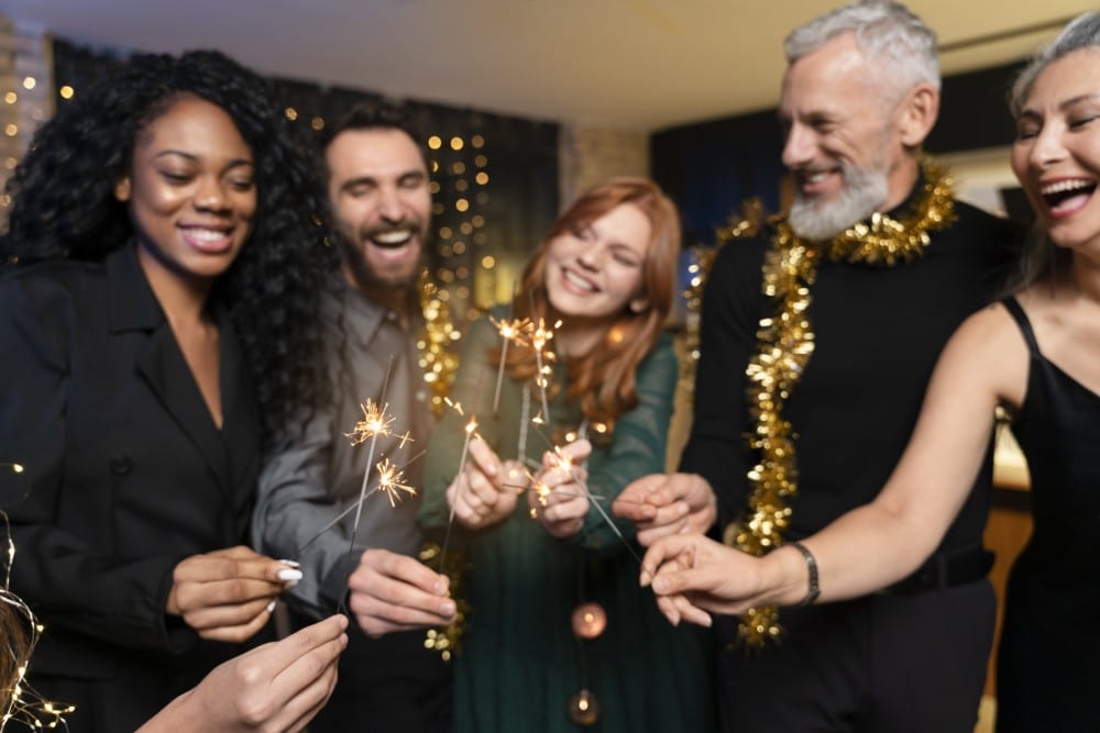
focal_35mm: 30
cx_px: 550
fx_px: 911
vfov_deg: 43.9
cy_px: 366
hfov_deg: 62.3
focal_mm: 29.8
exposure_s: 1/160
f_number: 3.2
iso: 500
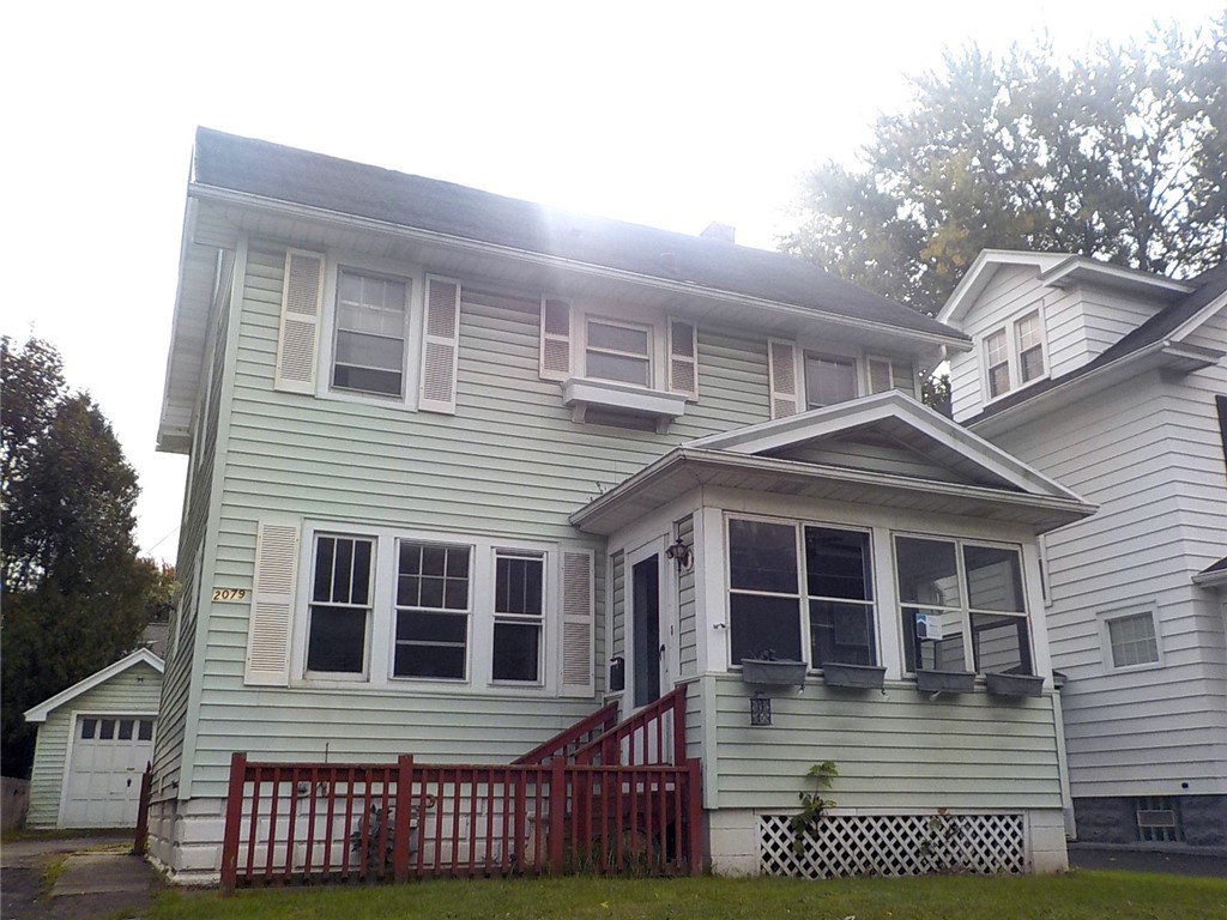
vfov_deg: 46.8
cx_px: 614
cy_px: 460
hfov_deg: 60.0
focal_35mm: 30
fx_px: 1063
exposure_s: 1/1250
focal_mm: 4.1
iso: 125
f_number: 3.3
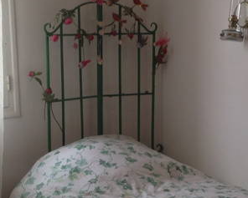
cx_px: 197
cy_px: 95
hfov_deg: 21.9
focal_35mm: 86
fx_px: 631
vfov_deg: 17.9
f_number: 2.4
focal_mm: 4.12
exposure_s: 1/40
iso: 64
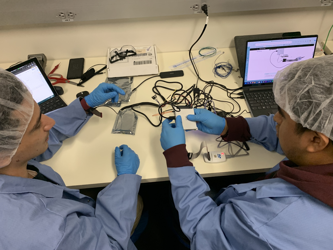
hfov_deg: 67.3
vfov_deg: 53.1
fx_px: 250
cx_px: 166
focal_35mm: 26
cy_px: 125
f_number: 1.8
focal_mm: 4.25
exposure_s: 1/60
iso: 320
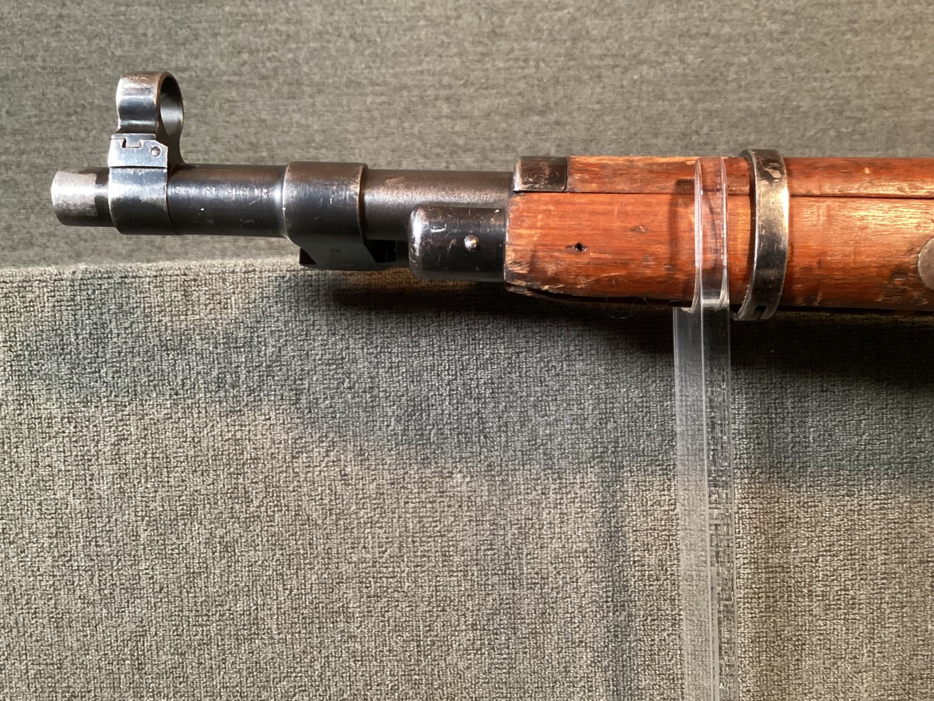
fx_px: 837
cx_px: 467
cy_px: 350
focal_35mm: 31
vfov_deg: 45.4
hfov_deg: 58.3
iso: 400
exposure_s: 1/30
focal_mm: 3.3
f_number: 2.4
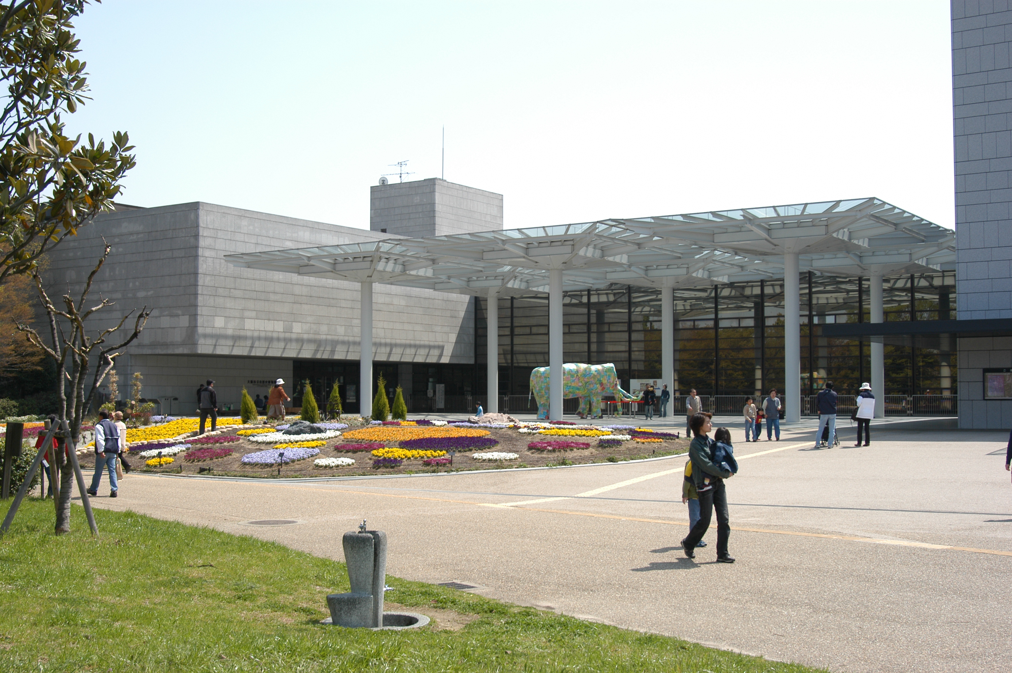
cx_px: 506
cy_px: 336
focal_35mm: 45
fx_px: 1264
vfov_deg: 29.8
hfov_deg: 43.6
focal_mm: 30
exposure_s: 1/250
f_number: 8
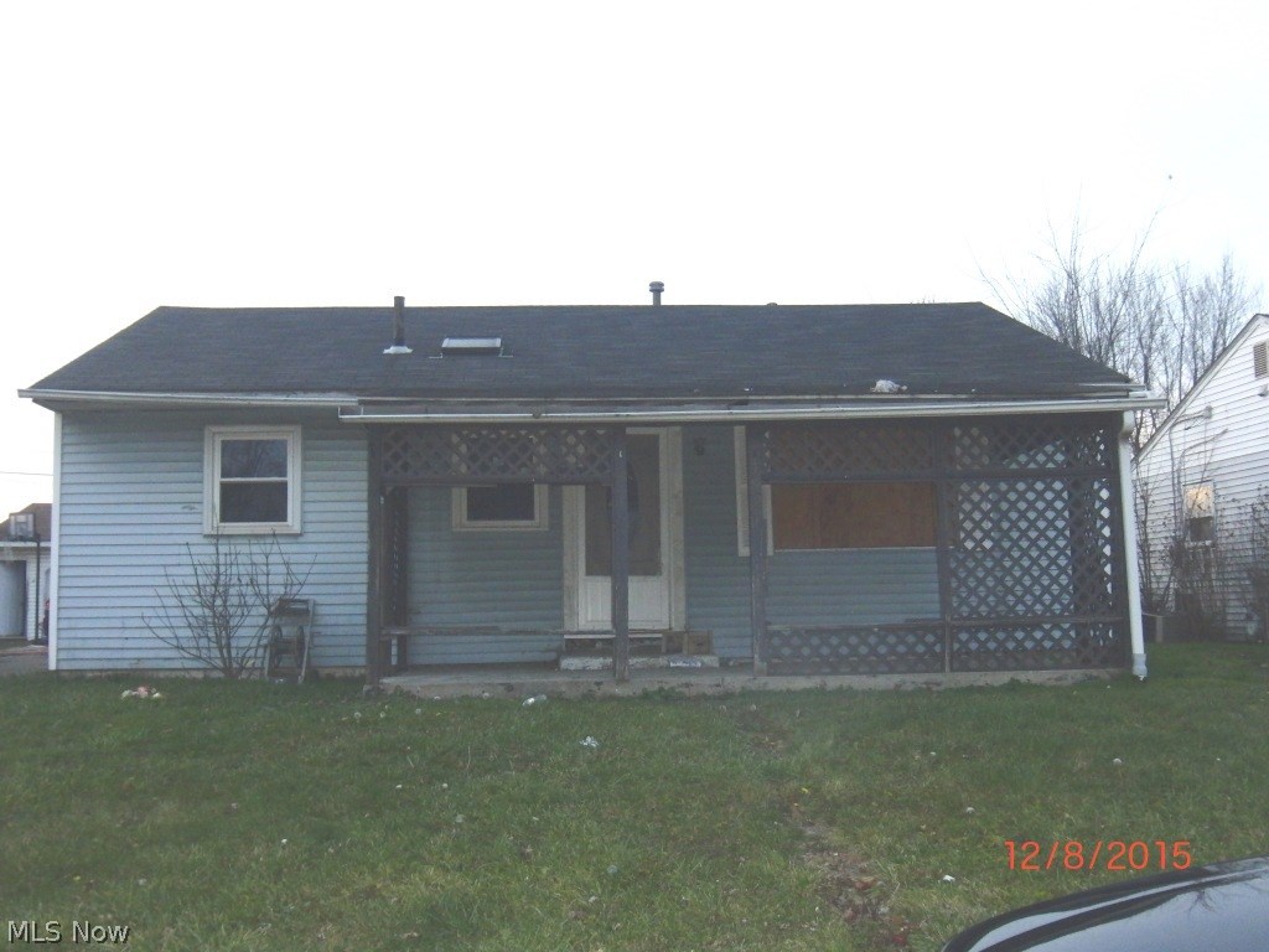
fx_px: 1283
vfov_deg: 40.7
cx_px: 634
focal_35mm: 35
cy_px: 476
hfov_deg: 52.6
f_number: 3.6
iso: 400
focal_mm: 6.1
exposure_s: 1/60
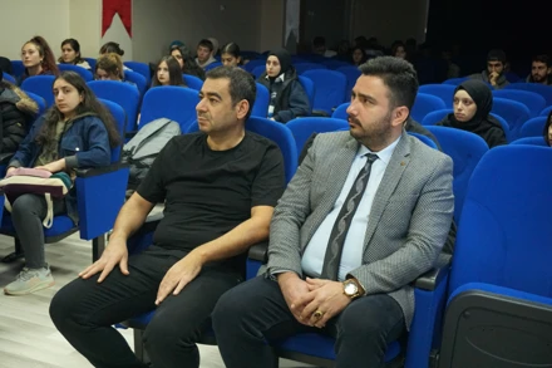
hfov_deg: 40.0
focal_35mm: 50
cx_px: 276
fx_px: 759
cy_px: 184
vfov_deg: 27.2
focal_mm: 33
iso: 6400
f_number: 5
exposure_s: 1/100
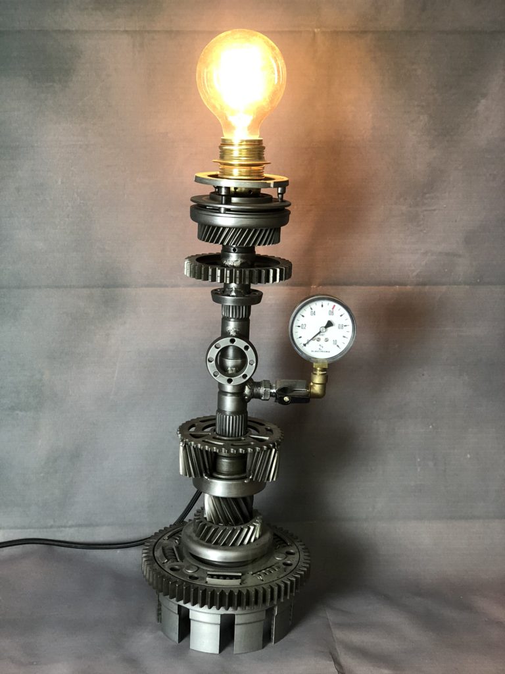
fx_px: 1011
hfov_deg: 28.0
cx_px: 252
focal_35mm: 52
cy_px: 337
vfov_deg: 36.8
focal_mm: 6
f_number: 2.4
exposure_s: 1/25
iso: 125
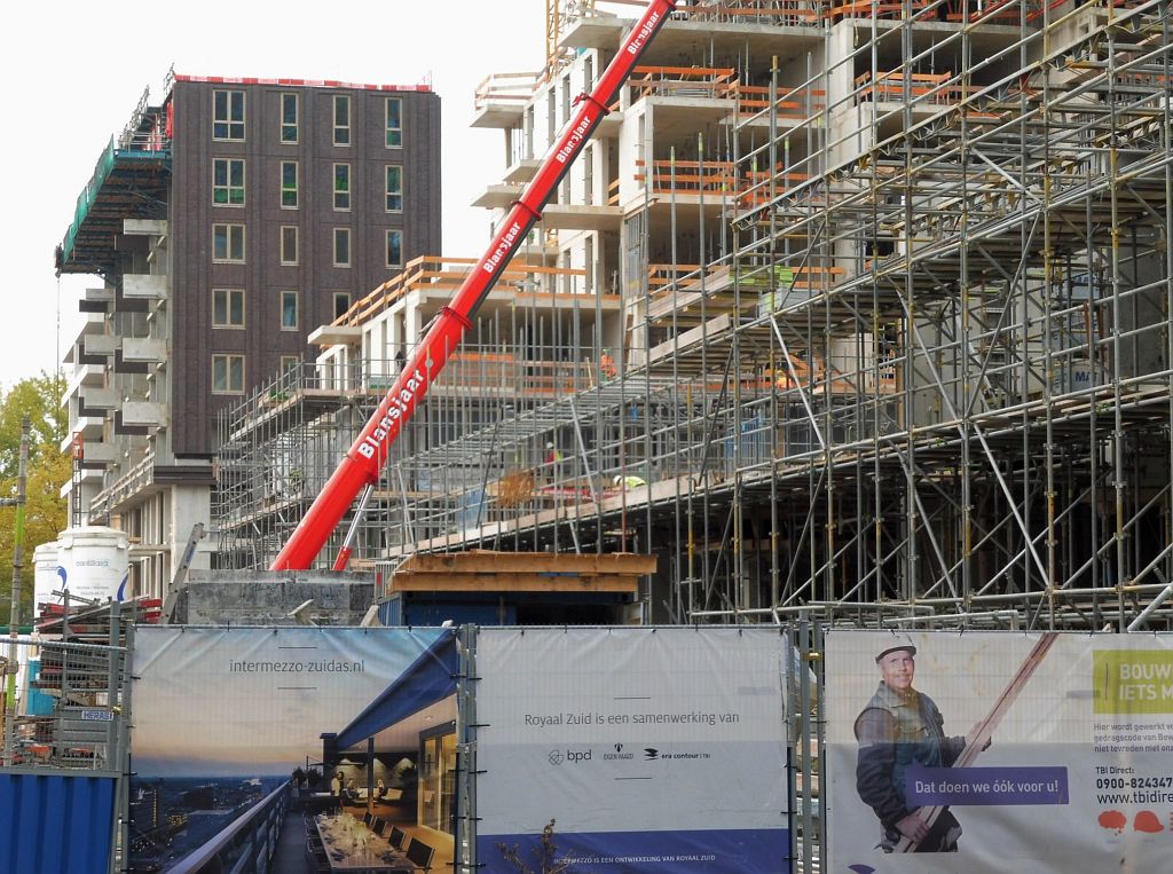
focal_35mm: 90
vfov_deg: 16.3
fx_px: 3043
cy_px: 437
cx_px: 586
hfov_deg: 21.8
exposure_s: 1/80
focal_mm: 16.1
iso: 100
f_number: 5.2
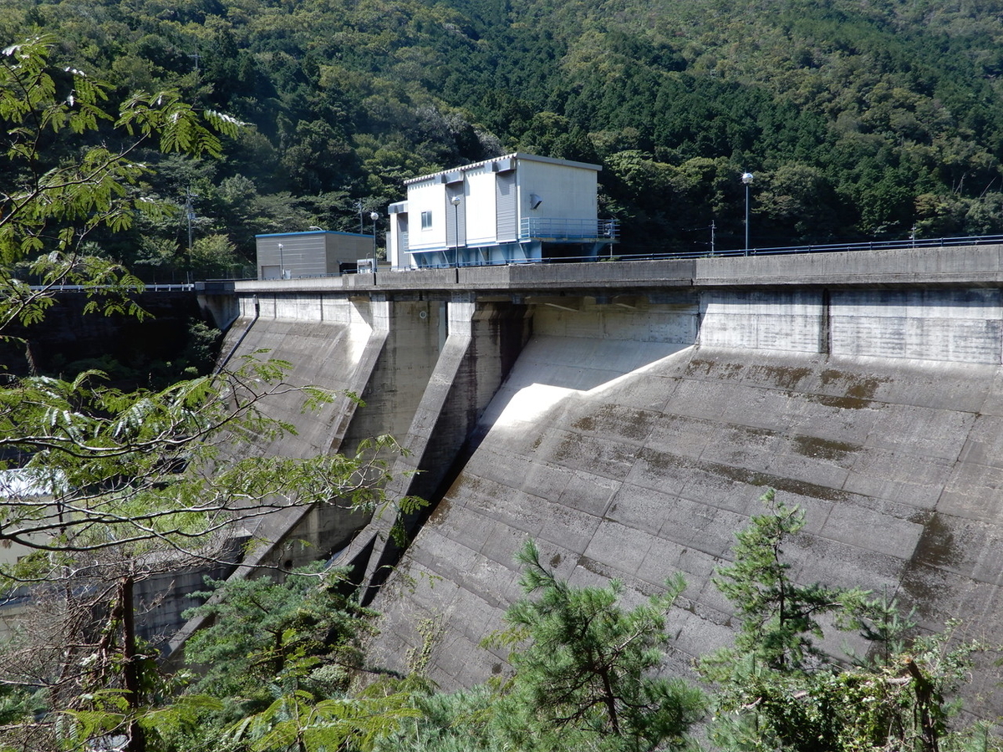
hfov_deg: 52.6
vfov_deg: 40.7
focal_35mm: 35
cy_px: 376
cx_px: 502
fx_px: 1014
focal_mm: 6.2
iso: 80
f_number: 5
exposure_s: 1/320
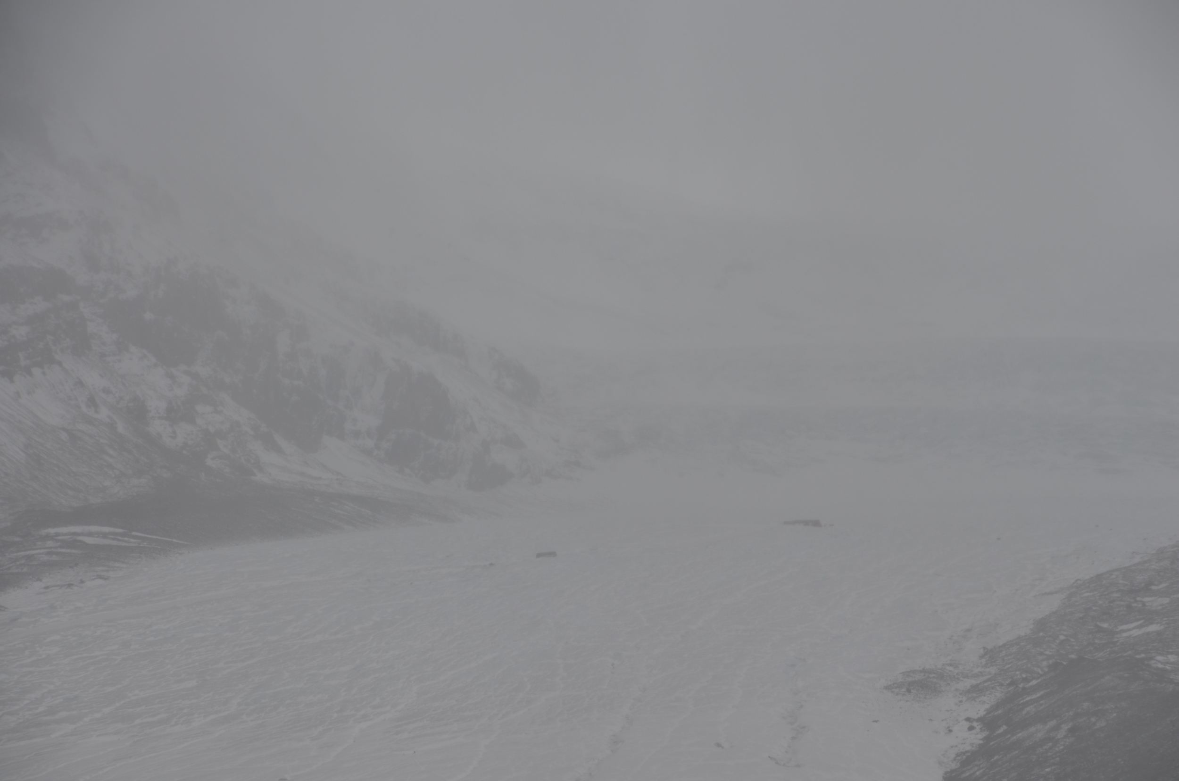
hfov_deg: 12.5
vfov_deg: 8.3
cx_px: 590
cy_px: 390
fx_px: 5393
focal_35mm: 165
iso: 100
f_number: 10
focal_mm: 110
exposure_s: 1/400
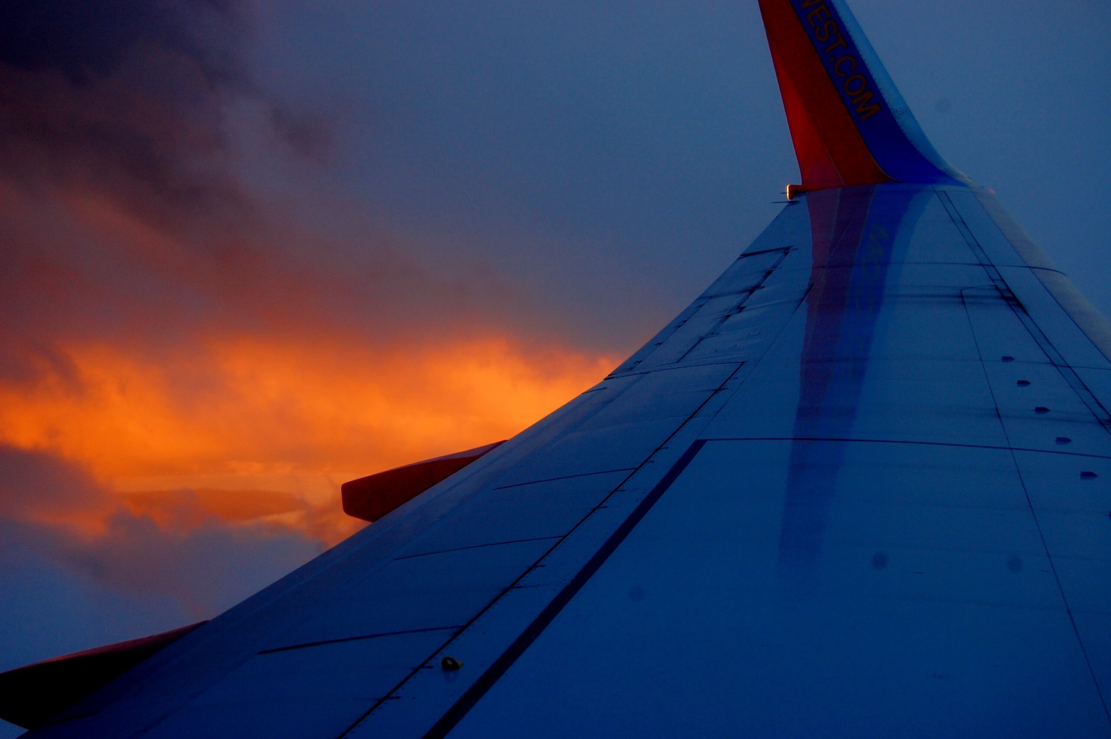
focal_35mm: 63
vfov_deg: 21.5
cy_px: 370
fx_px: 1942
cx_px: 556
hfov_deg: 31.9
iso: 200
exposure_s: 1/60
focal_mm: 42
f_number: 5.3
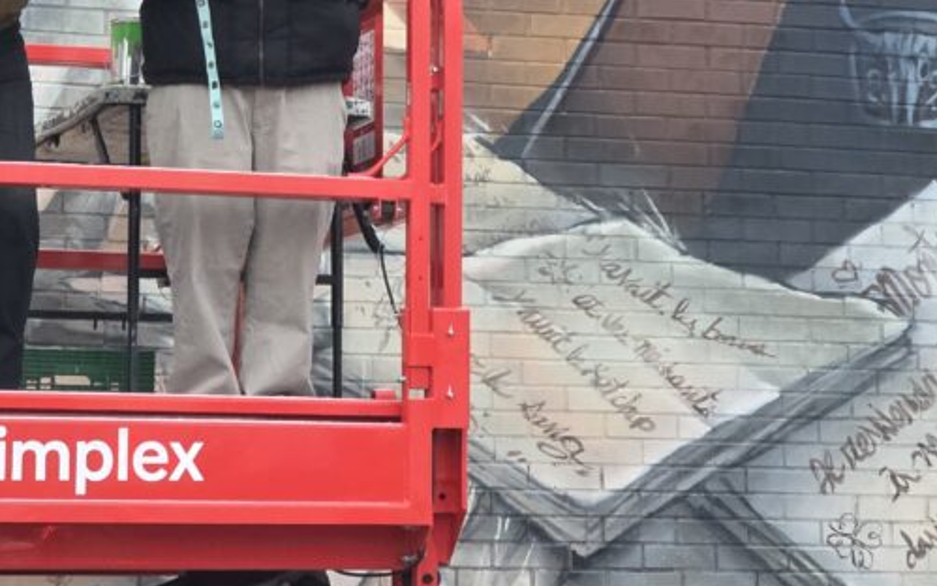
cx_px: 449
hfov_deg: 13.9
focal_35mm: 150
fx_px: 3831
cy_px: -120
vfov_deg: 8.6
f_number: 2.4
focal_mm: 7.9
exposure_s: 1/40
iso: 250
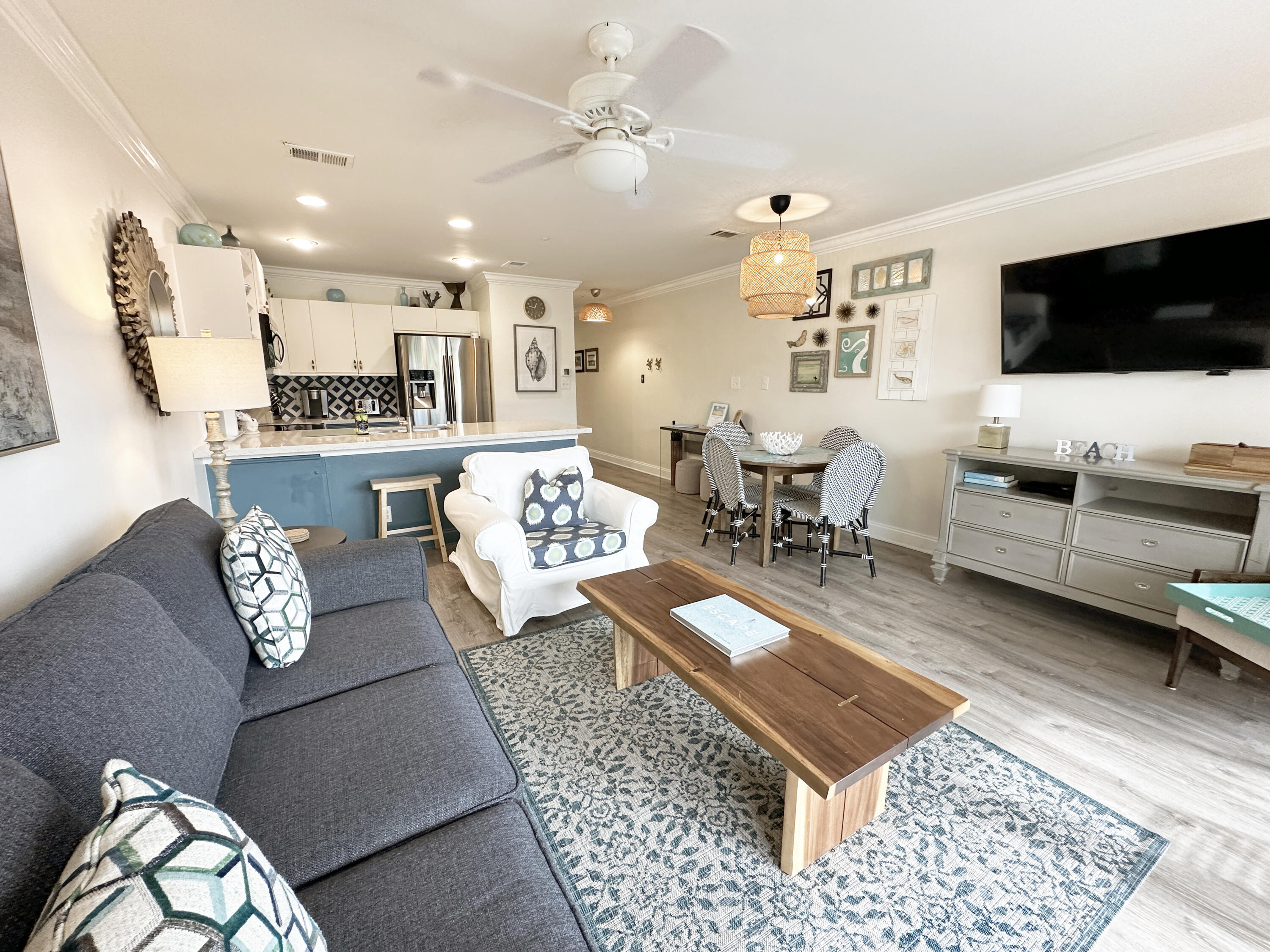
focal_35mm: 14
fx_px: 514
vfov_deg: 85.7
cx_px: 635
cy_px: 476
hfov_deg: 102.1
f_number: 2.2
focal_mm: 2.22
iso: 250
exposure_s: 1/120
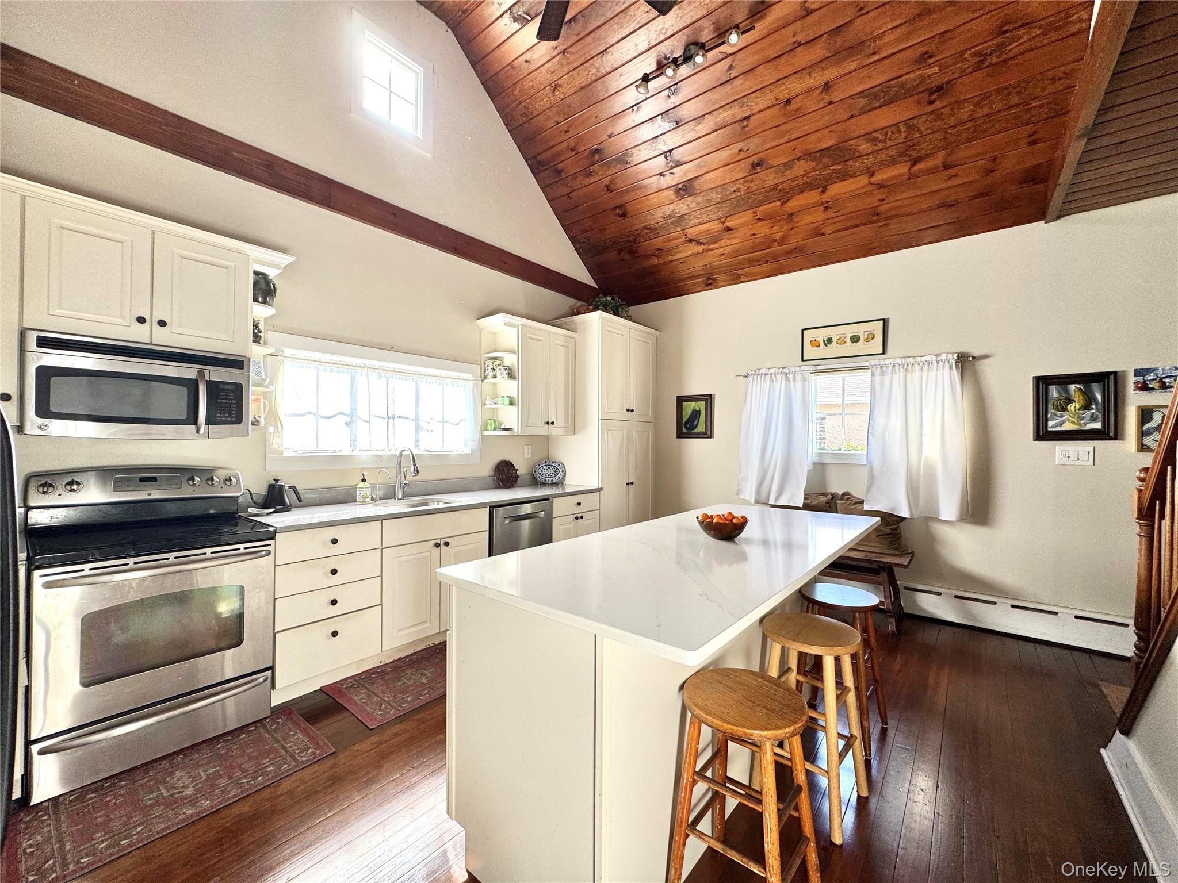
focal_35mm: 14
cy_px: 442
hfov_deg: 102.1
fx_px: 476
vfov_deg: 85.7
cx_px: 589
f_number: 2.2
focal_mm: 2.22
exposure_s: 1/99
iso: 64
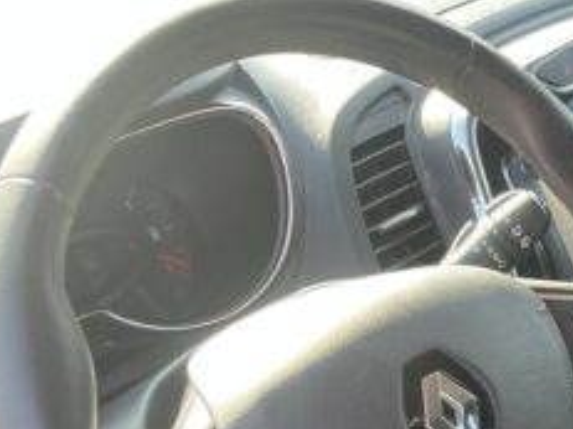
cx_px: 645
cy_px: 660
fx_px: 1489
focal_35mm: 90
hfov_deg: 20.7
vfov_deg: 15.1
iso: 80
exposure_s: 1/121
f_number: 1.6
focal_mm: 5.1
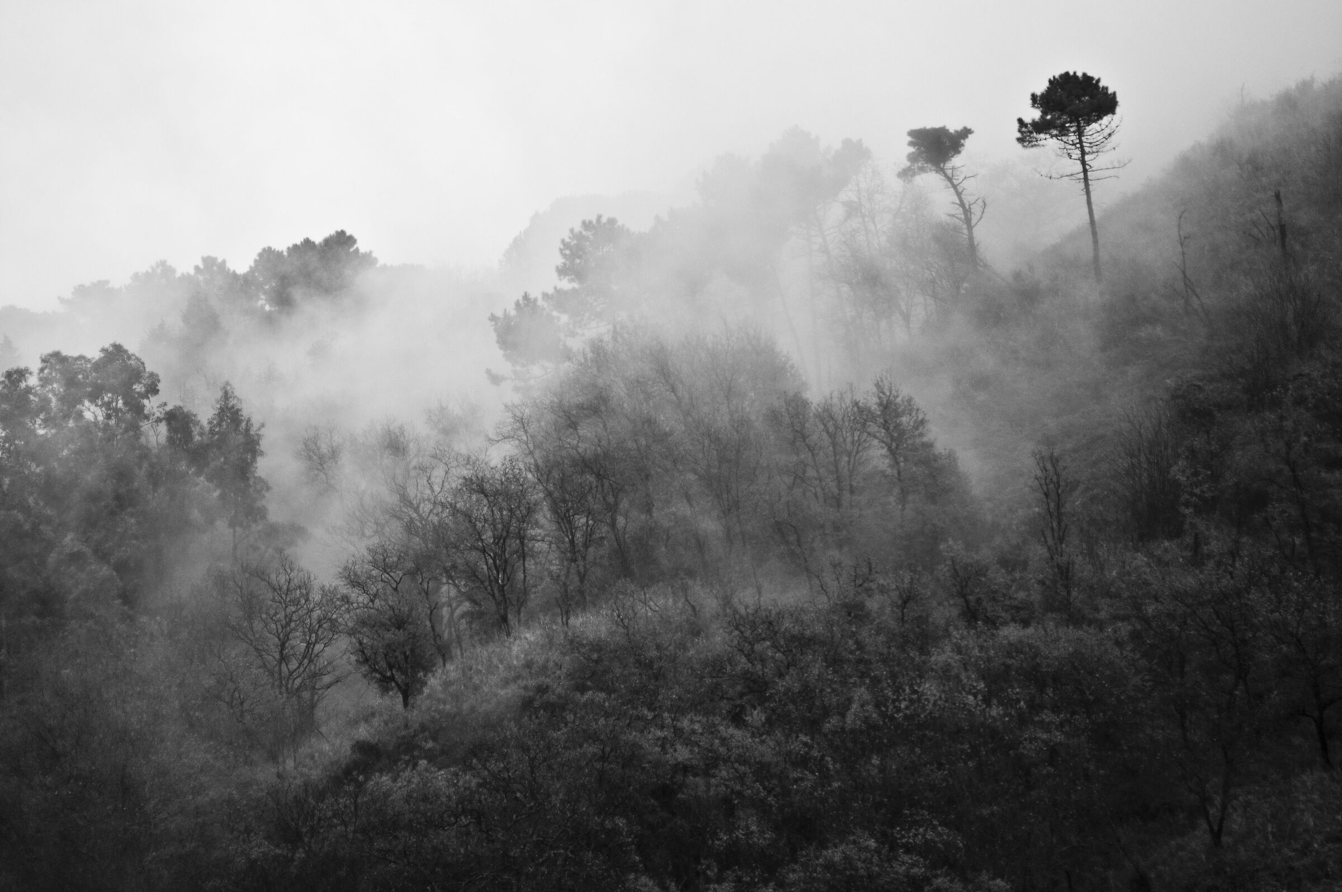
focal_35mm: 292
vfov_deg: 4.7
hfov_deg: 7.1
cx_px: 671
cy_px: 446
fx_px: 10890
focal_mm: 195
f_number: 5.6
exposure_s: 1/640
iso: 500
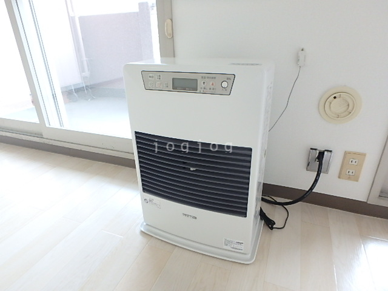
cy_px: 146
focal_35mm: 21
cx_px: 194
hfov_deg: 79.0
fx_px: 235
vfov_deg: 63.4
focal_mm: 3.7
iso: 400
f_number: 3.5
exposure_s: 1/30
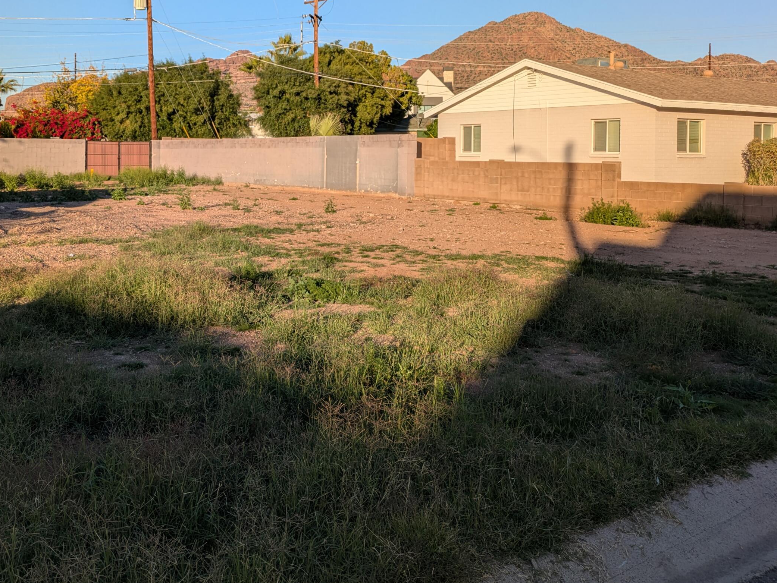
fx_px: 808
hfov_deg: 50.5
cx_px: 266
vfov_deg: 39.0
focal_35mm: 36
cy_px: 173
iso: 45
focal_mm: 5.43
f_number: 1.89
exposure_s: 1/2294
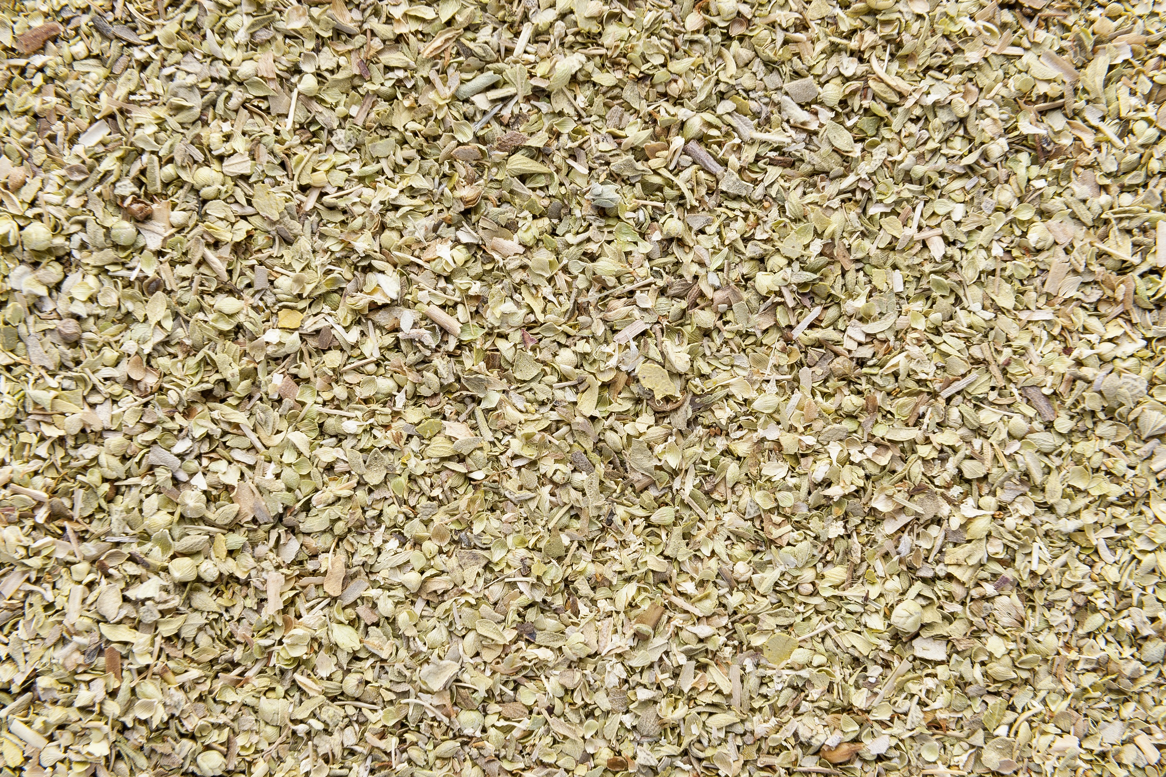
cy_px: 388
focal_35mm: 70
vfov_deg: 19.5
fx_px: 2267
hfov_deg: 28.8
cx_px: 583
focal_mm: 70
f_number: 16
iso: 100
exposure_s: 1/125
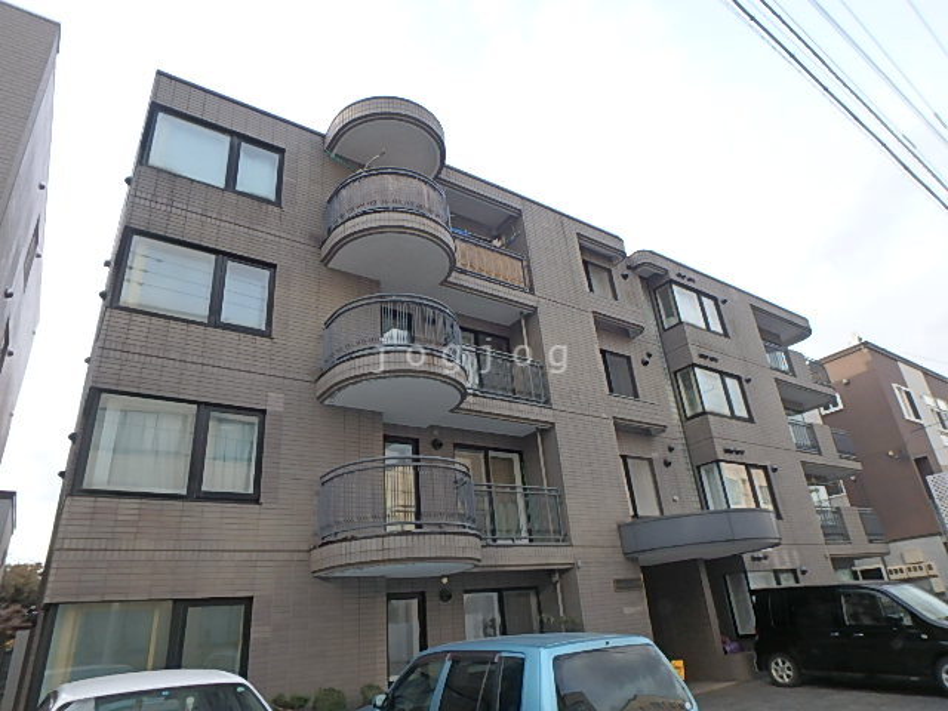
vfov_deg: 63.4
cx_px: 474
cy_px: 356
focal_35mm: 21
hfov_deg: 79.0
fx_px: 575
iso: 125
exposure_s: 1/250
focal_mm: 3.7
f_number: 3.5
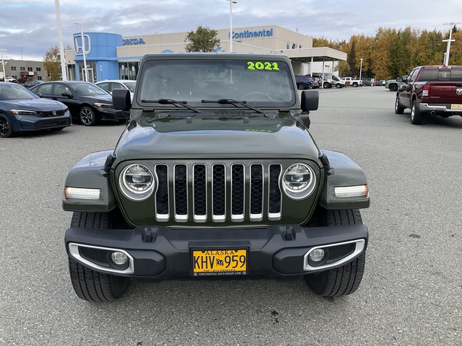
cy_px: 173
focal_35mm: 29
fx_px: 387
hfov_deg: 61.7
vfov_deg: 48.2
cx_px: 231
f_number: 1.8
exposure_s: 1/457
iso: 25
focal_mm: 3
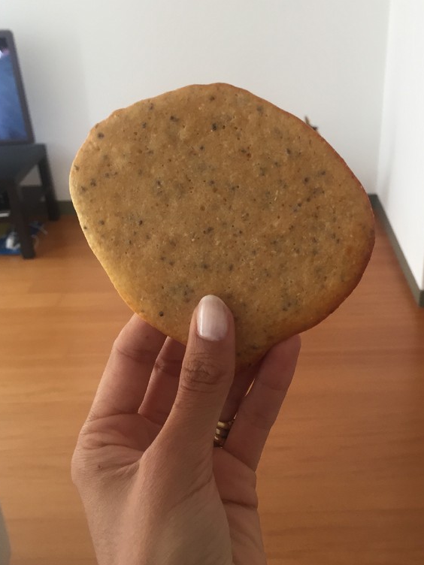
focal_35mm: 37
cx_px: 259
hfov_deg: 38.5
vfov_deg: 50.1
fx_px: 604
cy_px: 288
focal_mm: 4.15
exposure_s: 1/33
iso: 80
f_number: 2.2
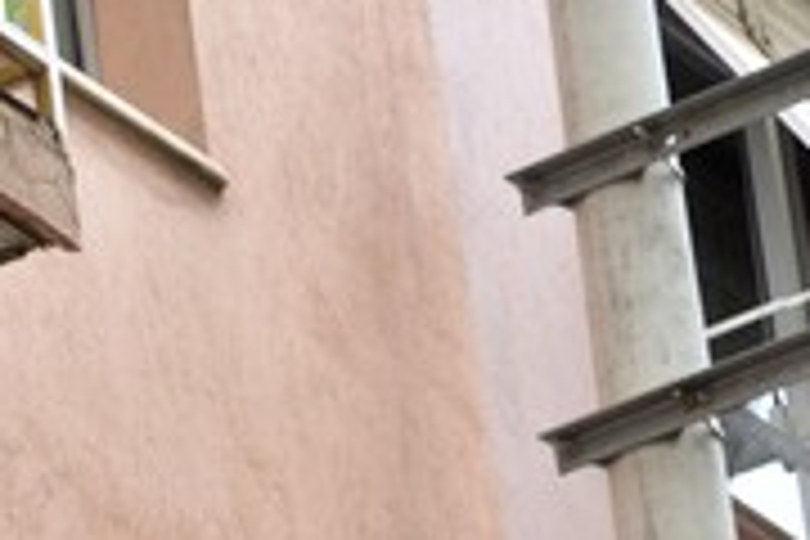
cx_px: -832
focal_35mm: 311
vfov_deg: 4.4
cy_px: 810
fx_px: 6997
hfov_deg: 6.4
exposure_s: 1/200
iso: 100
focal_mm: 70
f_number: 2.8
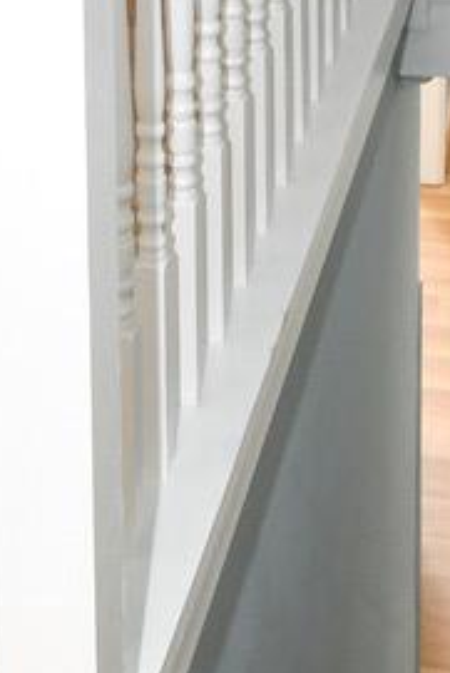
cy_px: -228
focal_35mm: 102
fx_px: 1910
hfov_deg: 13.4
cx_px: 221
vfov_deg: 18.5
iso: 220
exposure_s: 1/60
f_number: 4
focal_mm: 12
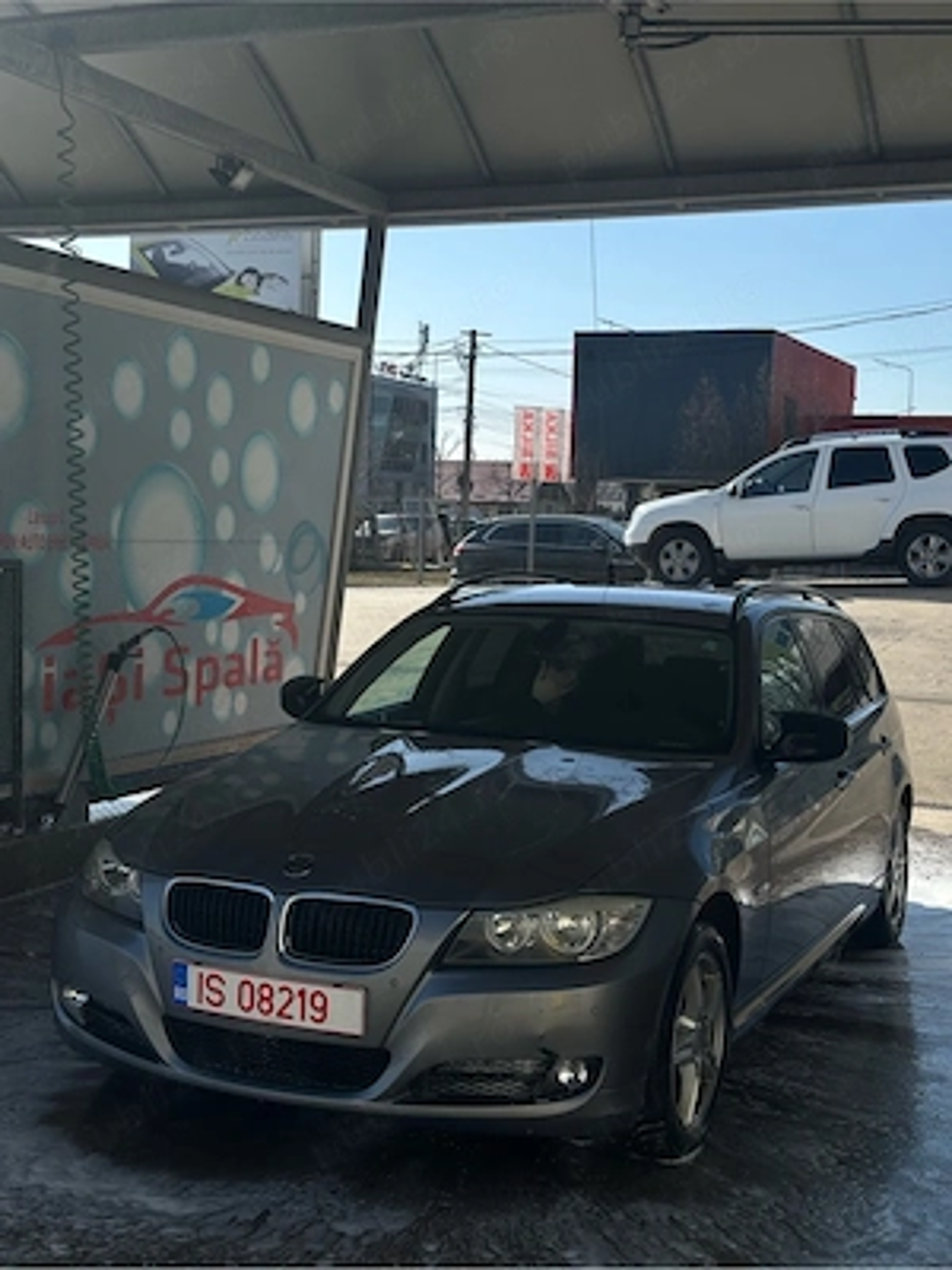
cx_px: 476
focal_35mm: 48
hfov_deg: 30.3
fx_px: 1760
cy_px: 635
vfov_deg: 39.7
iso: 64
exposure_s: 1/2890
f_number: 1.78
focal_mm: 6.86
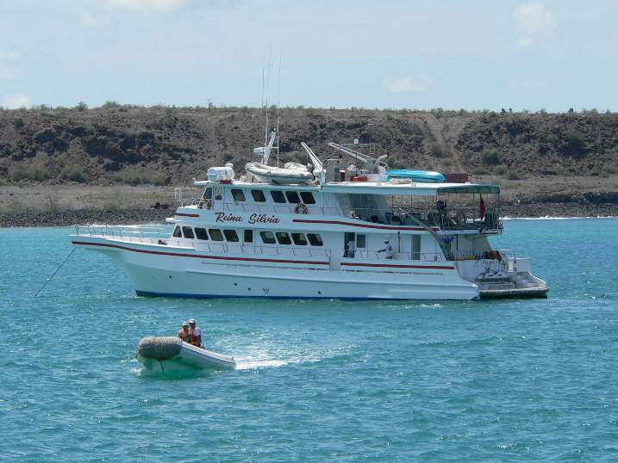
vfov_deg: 6.5
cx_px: 309
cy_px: 232
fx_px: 4071
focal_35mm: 228
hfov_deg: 8.7
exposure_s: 1/500
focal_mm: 37.9
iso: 80
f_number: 5.6
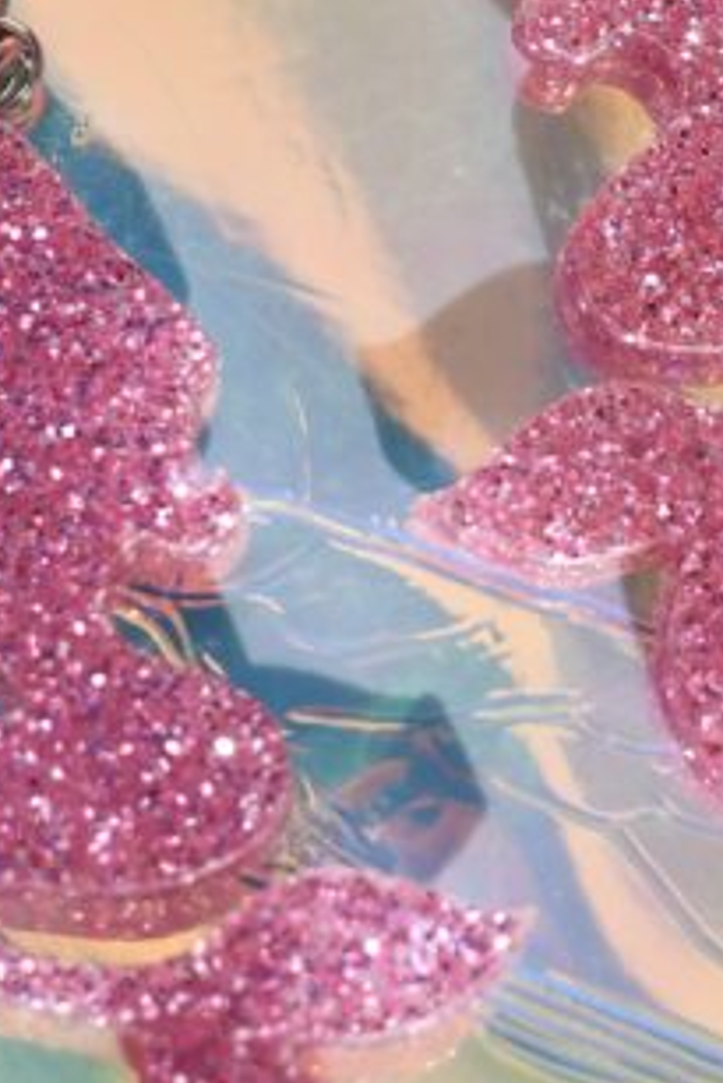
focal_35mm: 165
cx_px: 360
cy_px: 273
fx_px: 4965
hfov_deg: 8.3
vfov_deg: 12.4
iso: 200
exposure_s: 1/3200
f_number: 4.5
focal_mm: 35
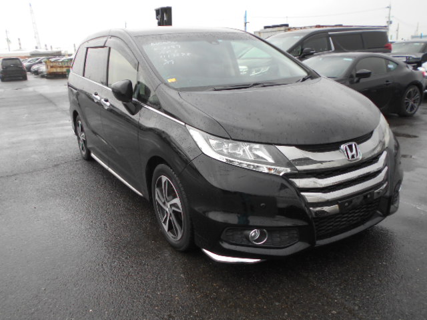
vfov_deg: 46.8
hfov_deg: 60.0
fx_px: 370
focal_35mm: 30
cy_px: 160
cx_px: 214
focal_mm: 5.1
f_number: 3.4
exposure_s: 1/200
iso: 80
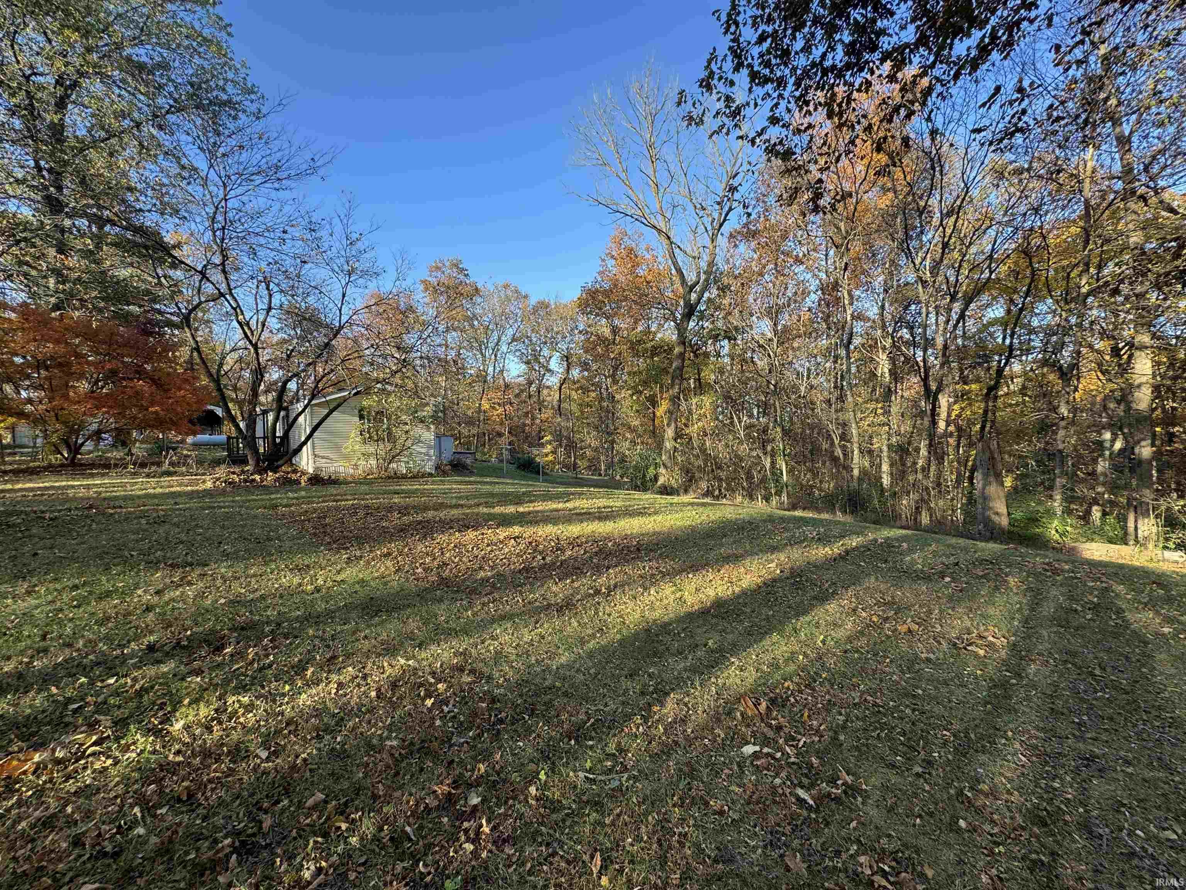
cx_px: 593
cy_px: 445
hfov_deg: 102.1
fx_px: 480
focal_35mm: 14
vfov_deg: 85.7
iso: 40
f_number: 2.2
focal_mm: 2.22
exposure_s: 1/223
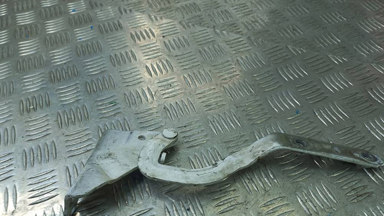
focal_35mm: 28
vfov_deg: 41.0
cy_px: 143
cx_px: 190
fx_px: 285
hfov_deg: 67.9
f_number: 1.8
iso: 40
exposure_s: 1/100
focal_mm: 4.6
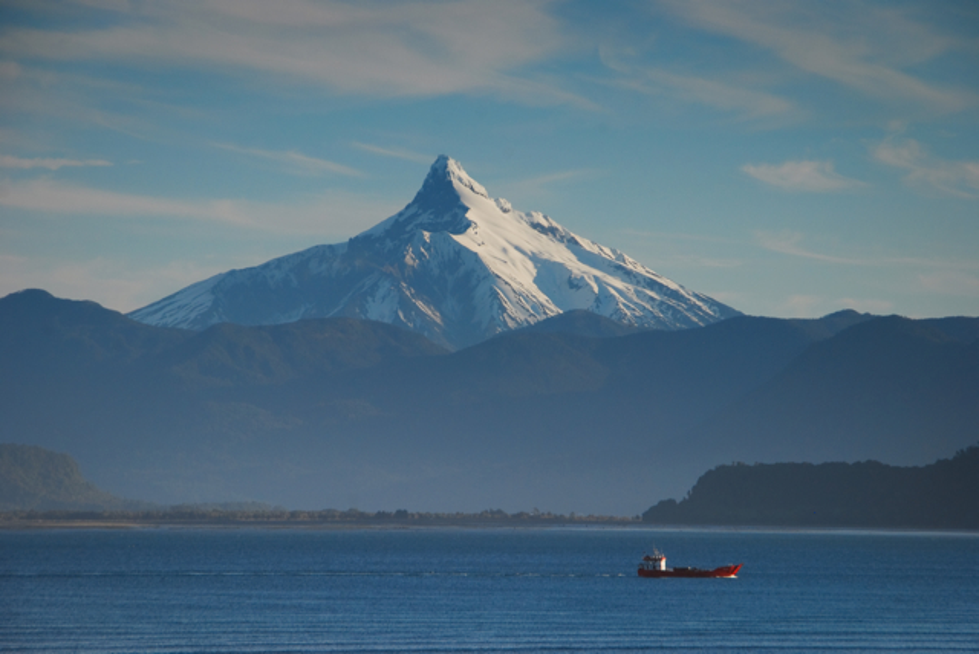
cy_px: 327
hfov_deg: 10.2
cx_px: 490
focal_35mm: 202
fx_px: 5512
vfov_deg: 6.8
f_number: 10
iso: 200
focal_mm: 135
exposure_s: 1/320
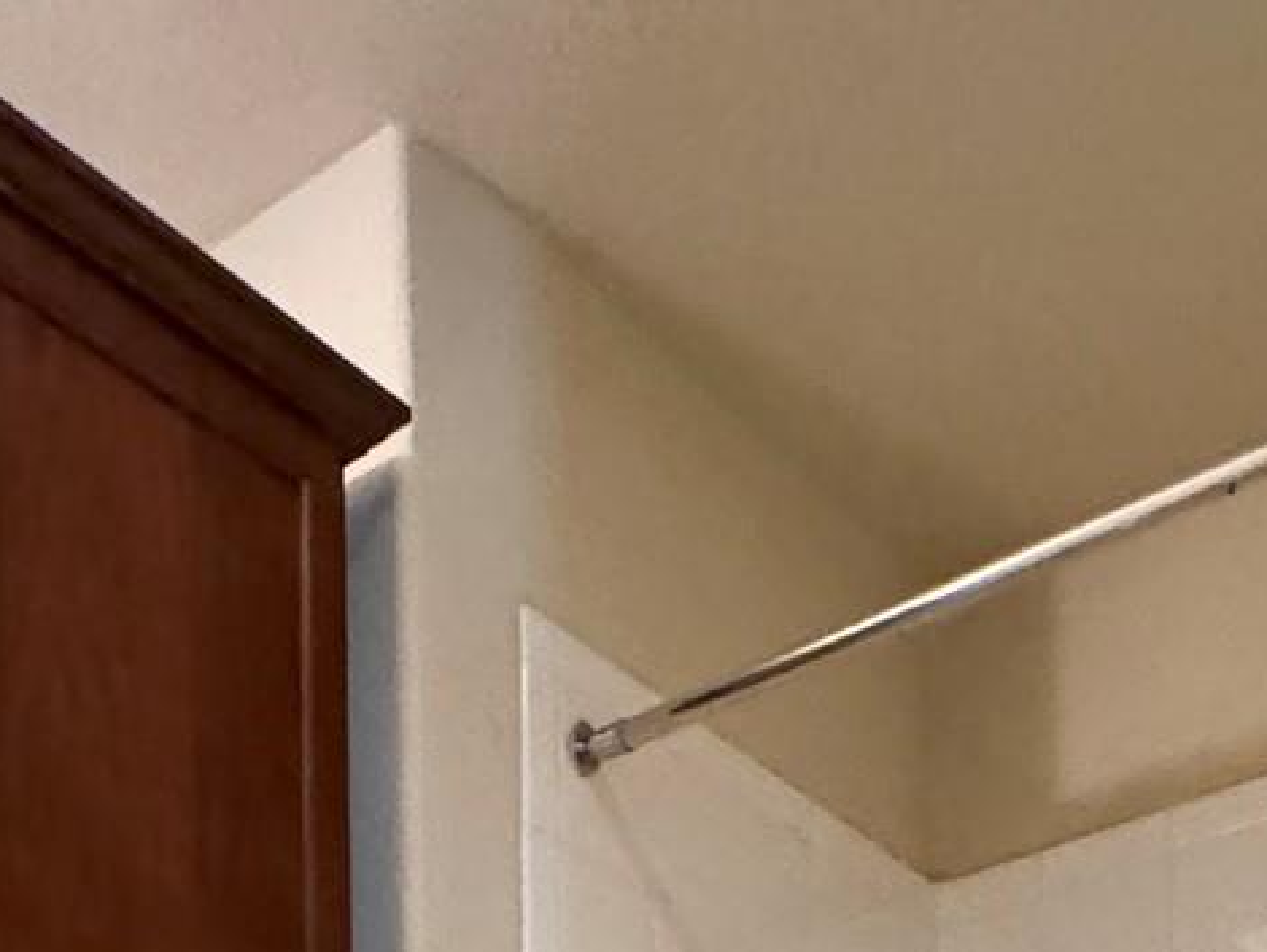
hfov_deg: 31.4
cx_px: 418
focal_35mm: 61
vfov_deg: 17.2
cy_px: 1920
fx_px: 2234
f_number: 2.2
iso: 800
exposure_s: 1/60
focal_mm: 2.22
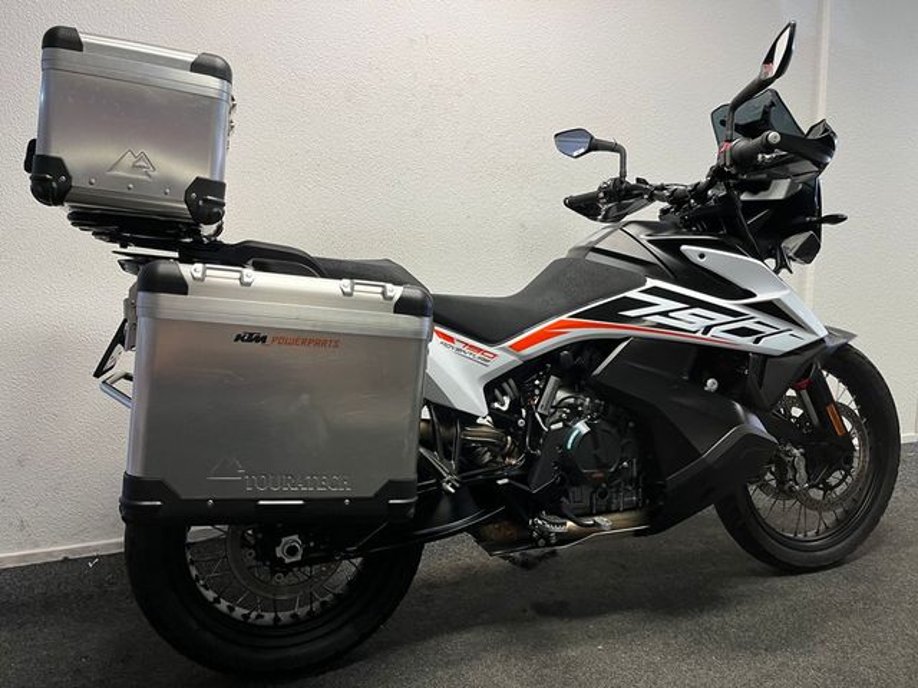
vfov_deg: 53.1
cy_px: 344
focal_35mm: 26
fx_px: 690
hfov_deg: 67.3
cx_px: 459
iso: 80
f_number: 1.6
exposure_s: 1/50
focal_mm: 5.1
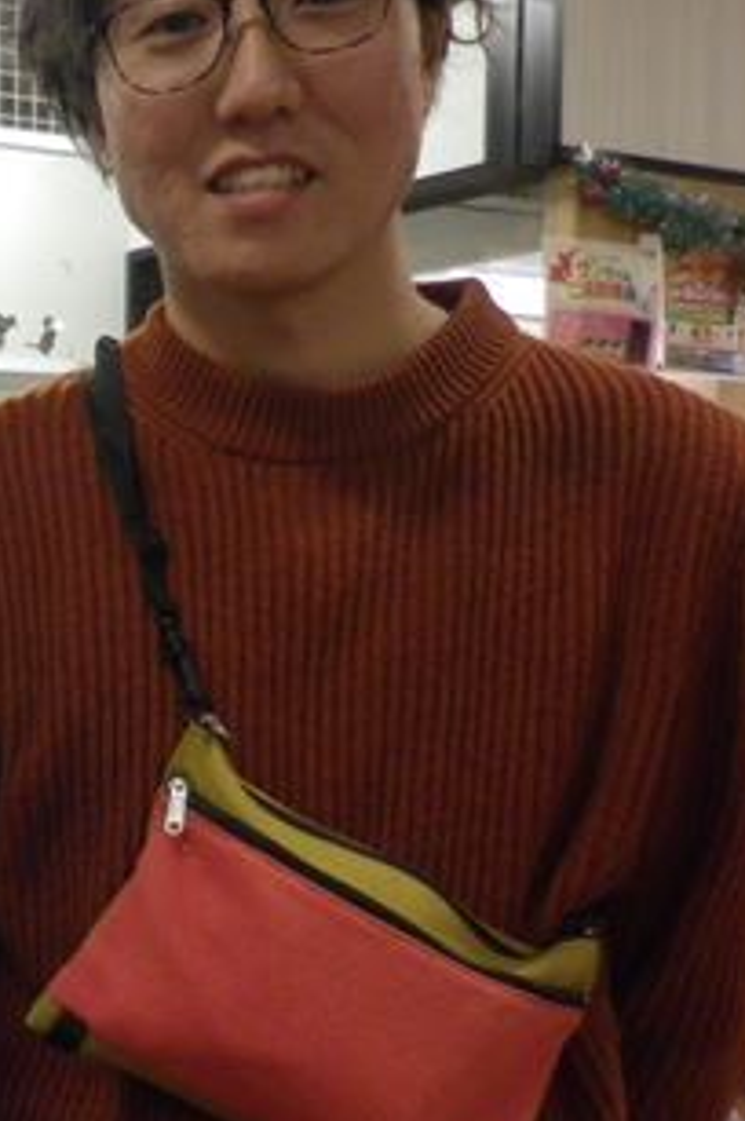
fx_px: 1773
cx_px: -153
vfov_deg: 34.9
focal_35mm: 57
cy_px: 694
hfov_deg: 21.9
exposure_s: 1/50
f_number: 3.2
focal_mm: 5
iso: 250
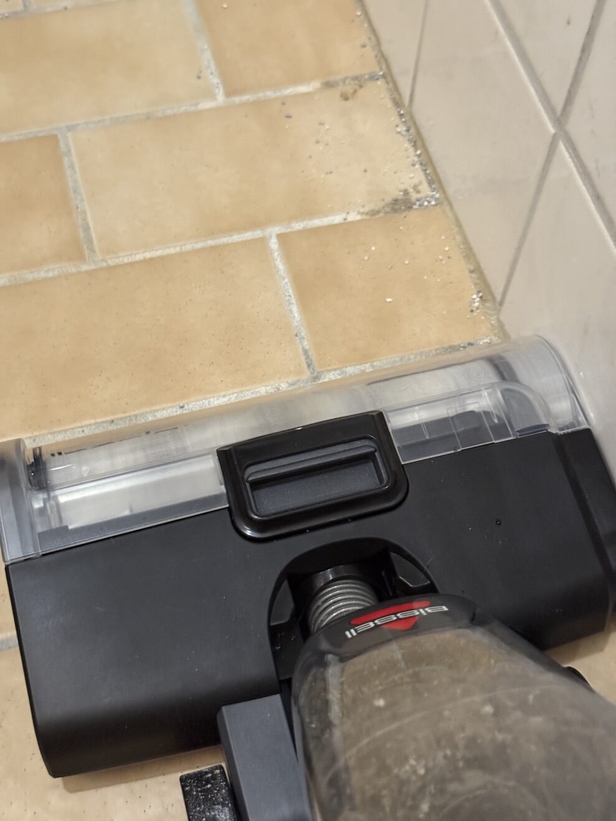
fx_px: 1139
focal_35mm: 48
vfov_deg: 39.7
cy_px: 410
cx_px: 308
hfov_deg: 30.3
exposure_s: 1/33
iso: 500
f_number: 1.78
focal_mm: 6.76
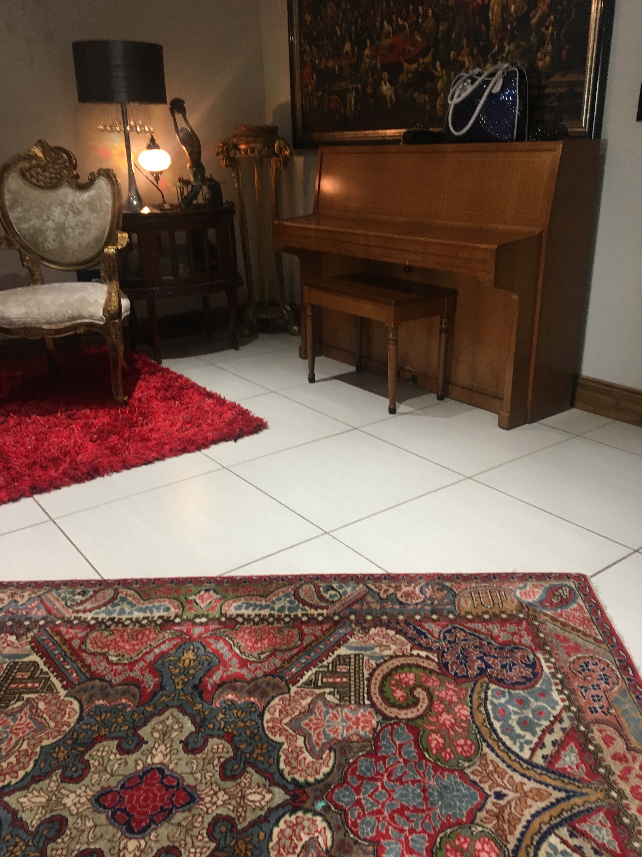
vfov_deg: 61.7
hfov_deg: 48.2
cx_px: 321
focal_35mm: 29
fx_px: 717
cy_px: 428
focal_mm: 4.15
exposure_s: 1/33
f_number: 2.2
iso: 125
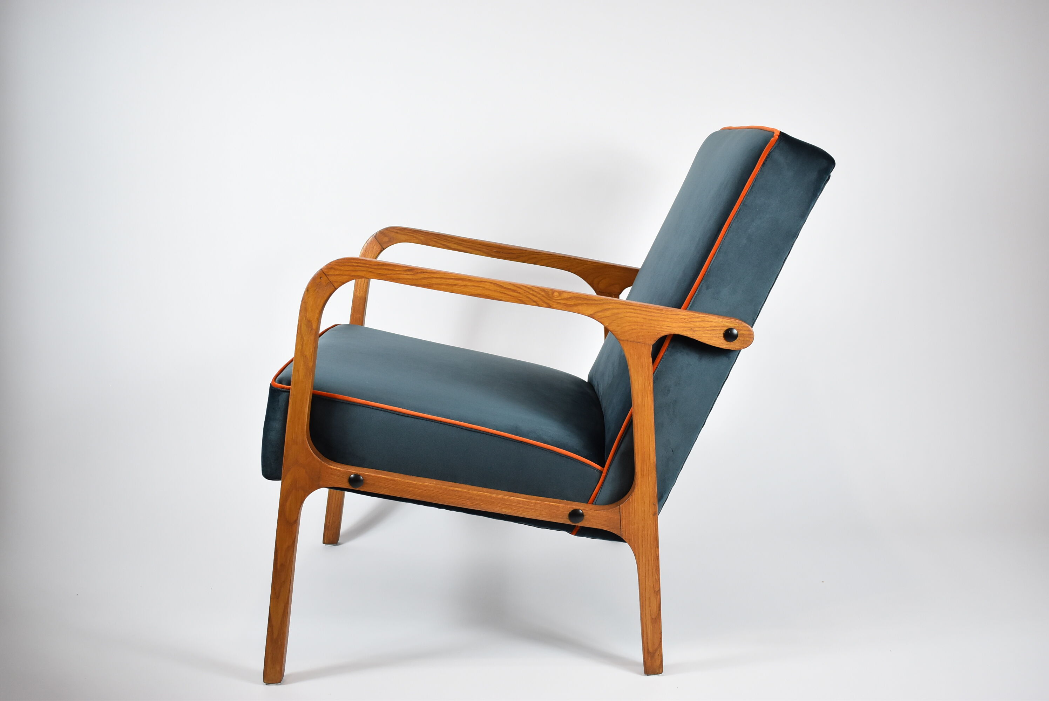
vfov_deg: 35.6
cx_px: 524
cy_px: 350
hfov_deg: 51.2
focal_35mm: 38
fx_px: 1094
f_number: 4.5
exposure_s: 1/125
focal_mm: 25
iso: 800
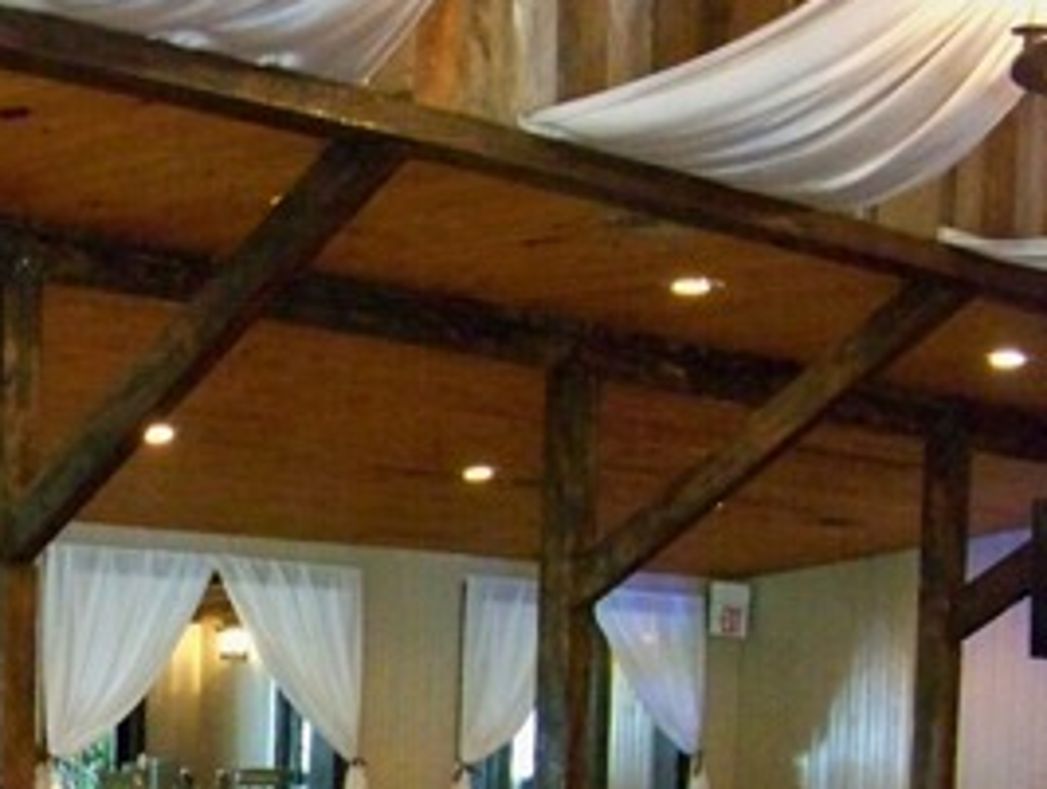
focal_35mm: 79
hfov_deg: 23.0
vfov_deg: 17.9
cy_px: 915
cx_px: -145
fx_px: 2393
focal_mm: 5.85
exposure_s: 1/30
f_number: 2.8
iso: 1250
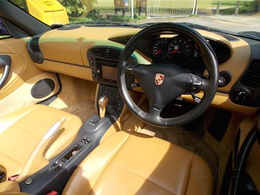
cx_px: 130
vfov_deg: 58.9
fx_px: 173
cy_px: 98
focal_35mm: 23
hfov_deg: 73.9
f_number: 3.1
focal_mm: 4
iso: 80
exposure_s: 1/320
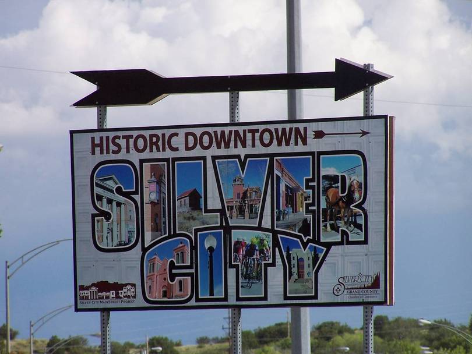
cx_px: 236
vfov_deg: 4.2
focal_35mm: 357
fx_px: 4869
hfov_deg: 5.5
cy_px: 177
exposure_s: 1/750
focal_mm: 59.2
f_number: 5
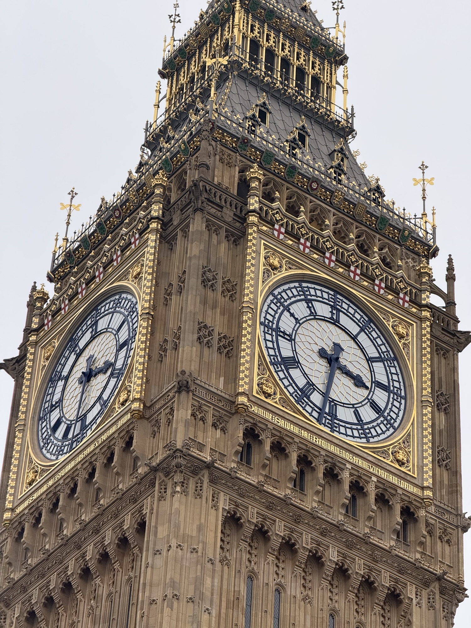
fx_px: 2177
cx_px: 236
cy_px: 314
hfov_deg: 12.3
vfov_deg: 16.4
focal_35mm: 120
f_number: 2.8
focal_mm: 15.66
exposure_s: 1/99
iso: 100
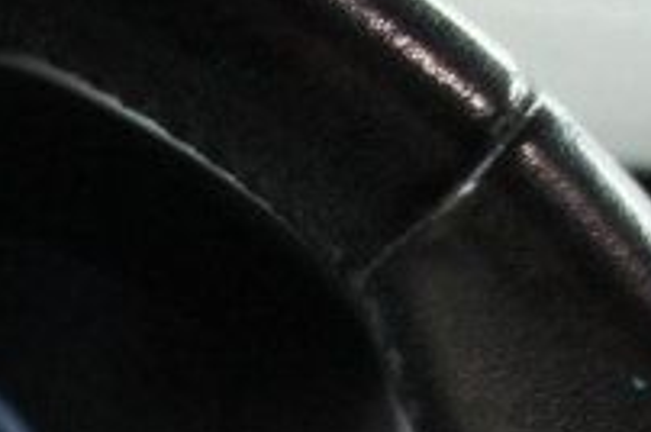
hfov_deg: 13.5
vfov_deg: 9.6
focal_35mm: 137
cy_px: 724
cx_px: -496
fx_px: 2473
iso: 1600
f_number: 3.5
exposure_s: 1/50
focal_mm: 18
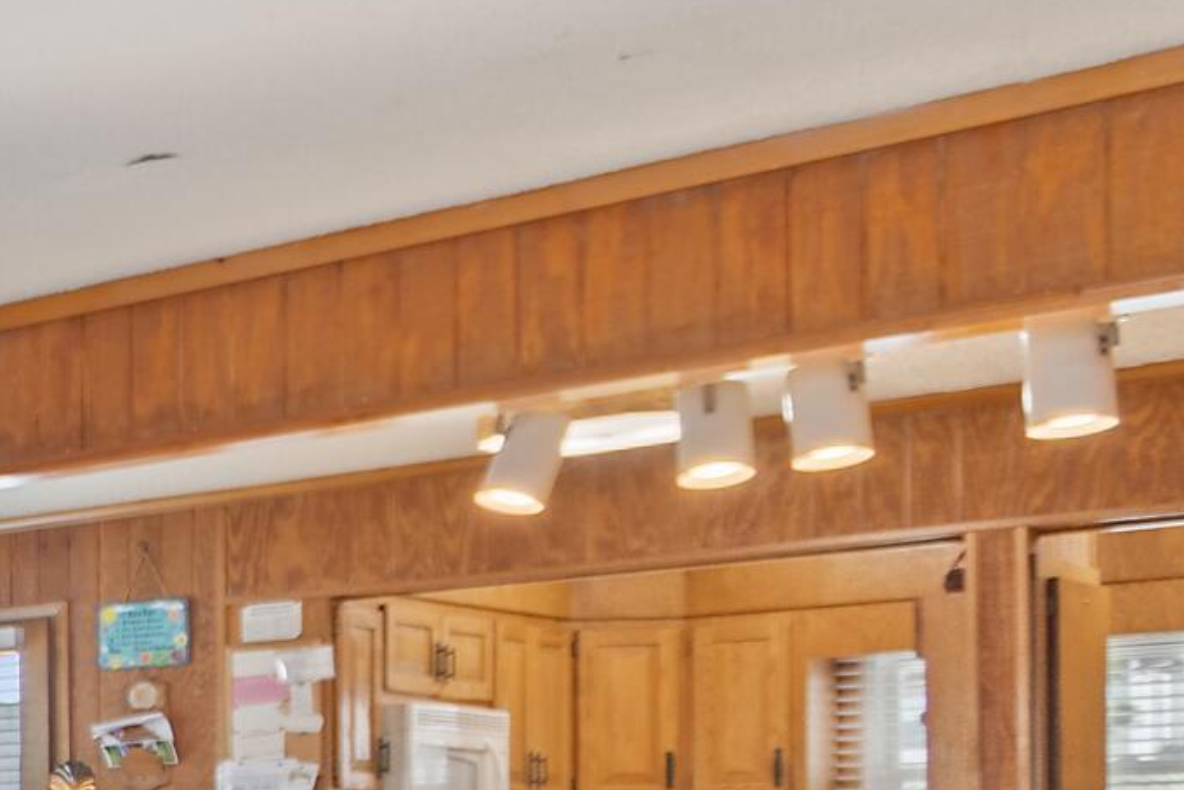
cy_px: 908
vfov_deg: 19.6
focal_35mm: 66
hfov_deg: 19.2
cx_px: -1149
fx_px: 2171
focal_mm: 10
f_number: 4.5
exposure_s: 1/1.25
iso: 100
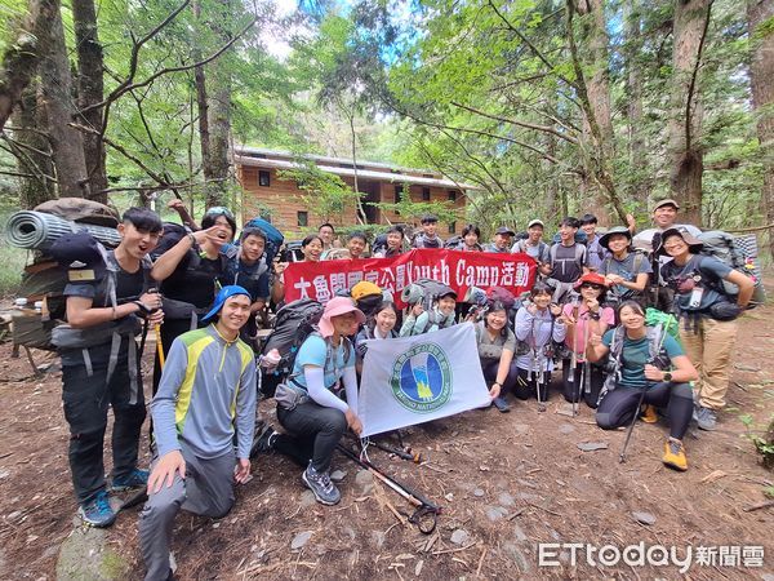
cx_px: 387
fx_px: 291
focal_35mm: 13
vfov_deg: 89.9
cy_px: 290
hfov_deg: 106.2
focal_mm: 1.74
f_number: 2.2
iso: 100
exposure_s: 1/40
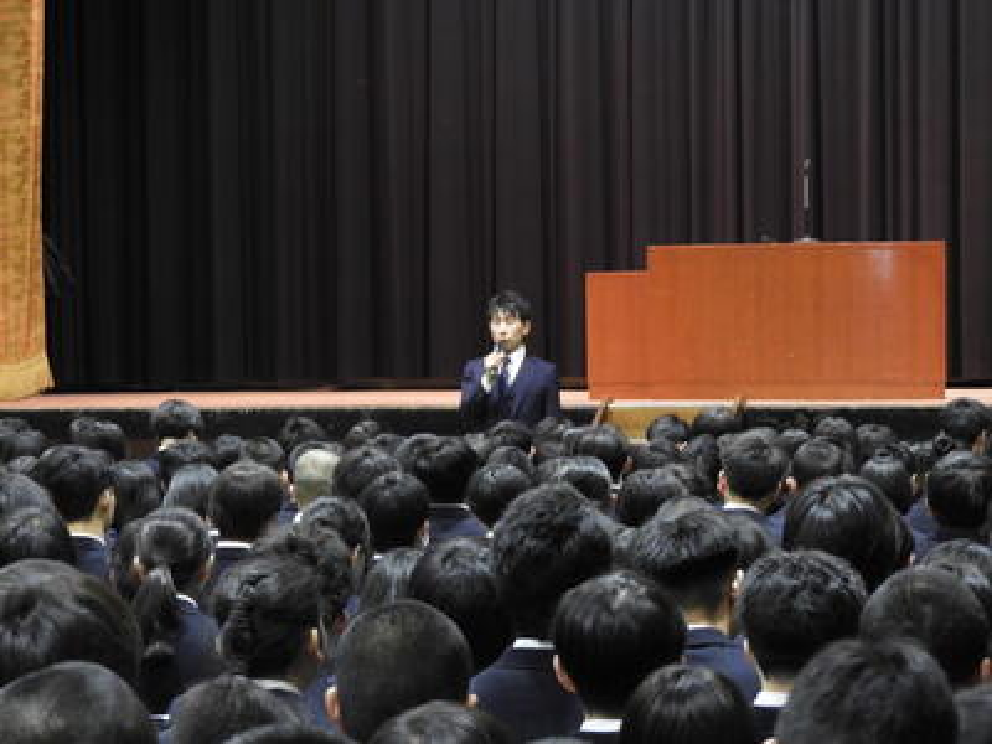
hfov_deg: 13.2
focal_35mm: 150
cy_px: 372
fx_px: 4299
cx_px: 496
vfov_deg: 9.9
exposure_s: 1/15
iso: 800
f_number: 5.2
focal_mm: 26.9
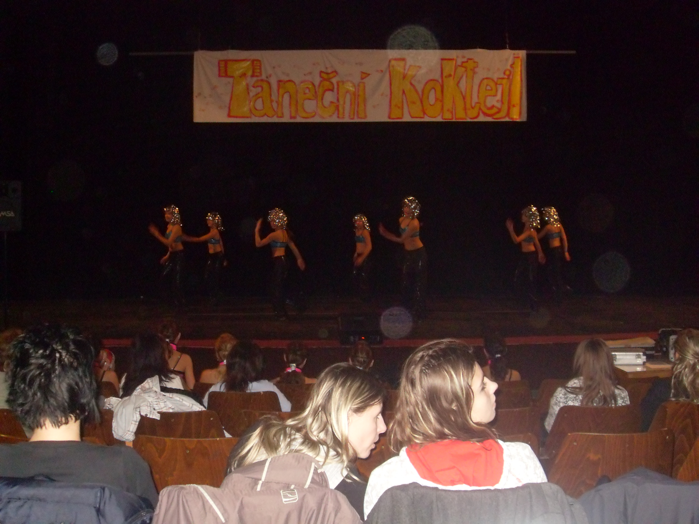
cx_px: 350
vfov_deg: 34.3
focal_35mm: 42
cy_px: 262
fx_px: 848
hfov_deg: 44.8
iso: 400
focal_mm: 7.1
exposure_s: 1/45
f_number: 3.1
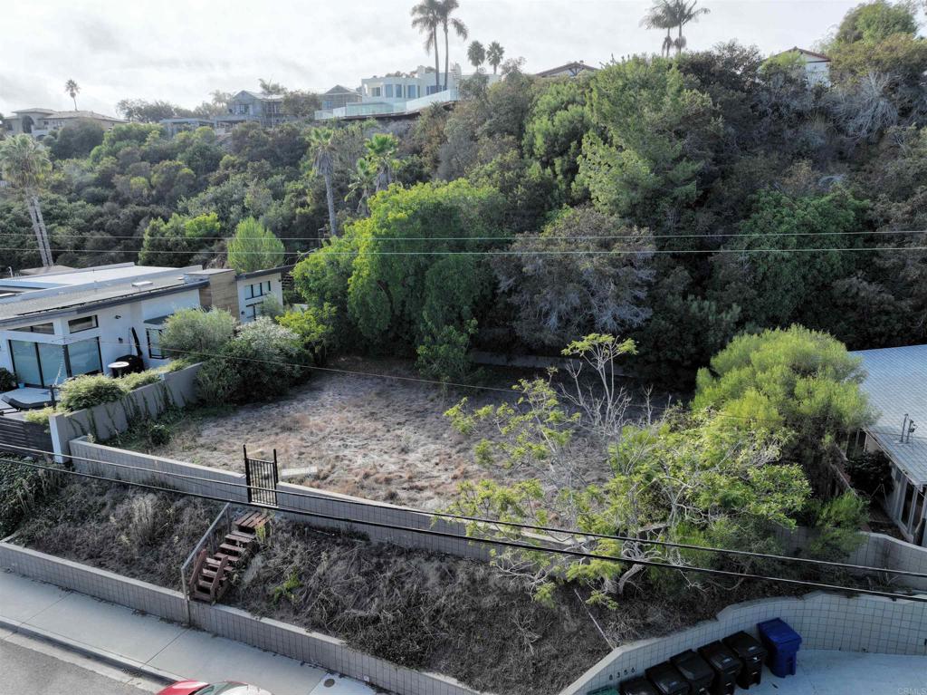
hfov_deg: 71.6
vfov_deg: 56.8
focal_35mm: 24
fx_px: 642
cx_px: 464
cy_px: 348
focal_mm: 12.29
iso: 400
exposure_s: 1/1600
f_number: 2.8
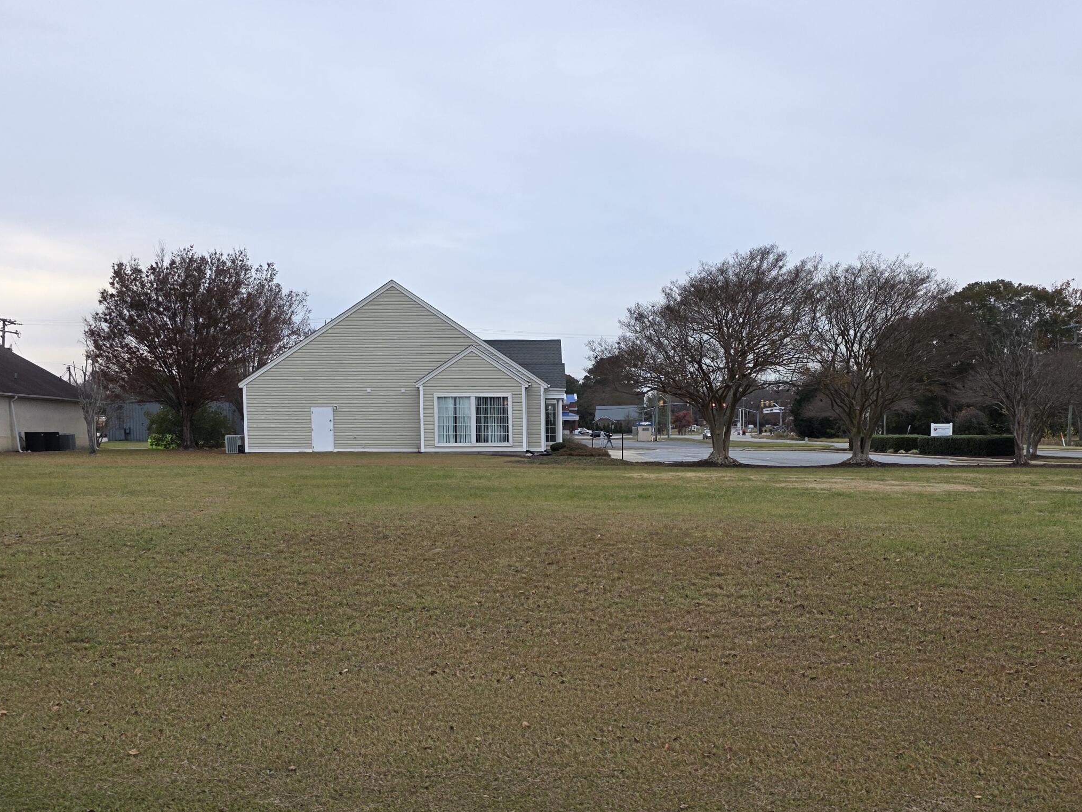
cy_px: 512
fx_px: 1063
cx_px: 593
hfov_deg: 53.9
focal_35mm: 34
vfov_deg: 41.5
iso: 40
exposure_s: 1/180
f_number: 1.7
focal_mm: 6.3
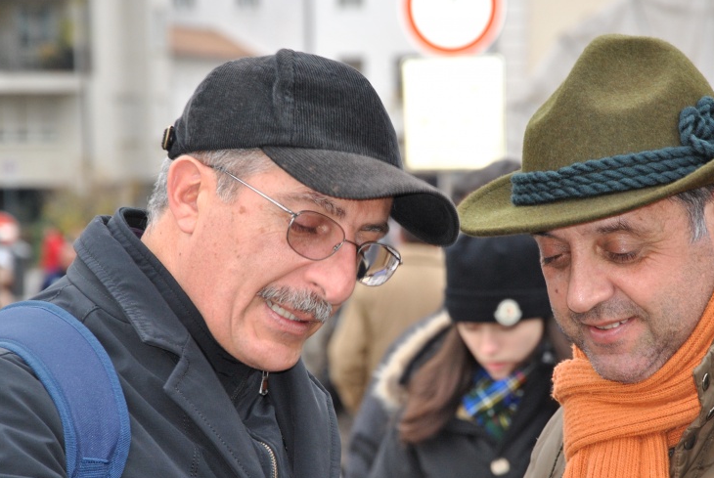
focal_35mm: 216
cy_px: 315
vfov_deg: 6.4
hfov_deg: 9.5
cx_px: 439
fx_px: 4284
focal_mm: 105
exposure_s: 1/60
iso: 400
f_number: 8
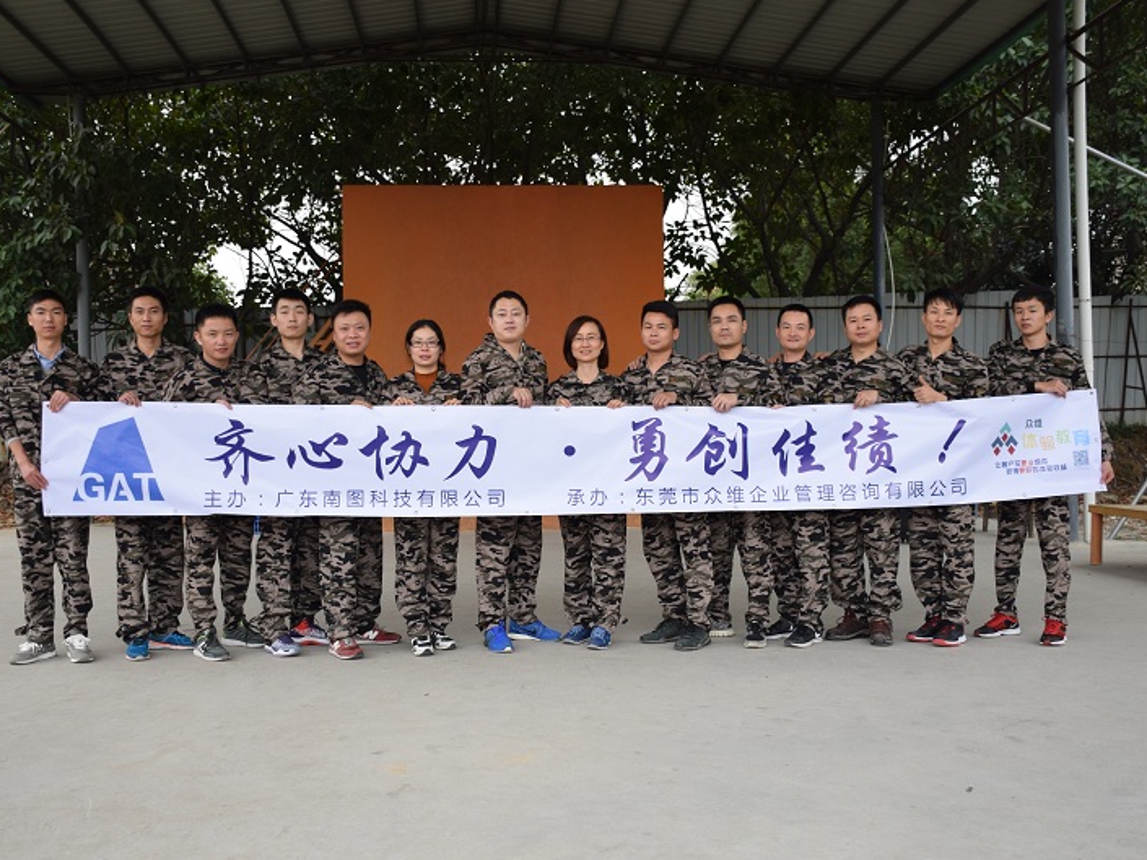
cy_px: 428
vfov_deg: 39.7
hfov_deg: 51.3
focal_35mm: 36
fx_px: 1193
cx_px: 555
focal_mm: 22
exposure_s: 1/250
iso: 200
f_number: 3.5
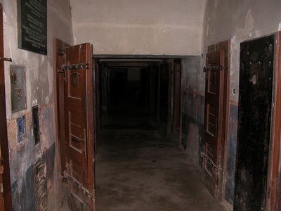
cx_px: 140
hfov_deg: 52.6
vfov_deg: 40.7
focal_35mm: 35
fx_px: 284
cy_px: 106
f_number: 2.8
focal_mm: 8.9
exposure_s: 1/60
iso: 100
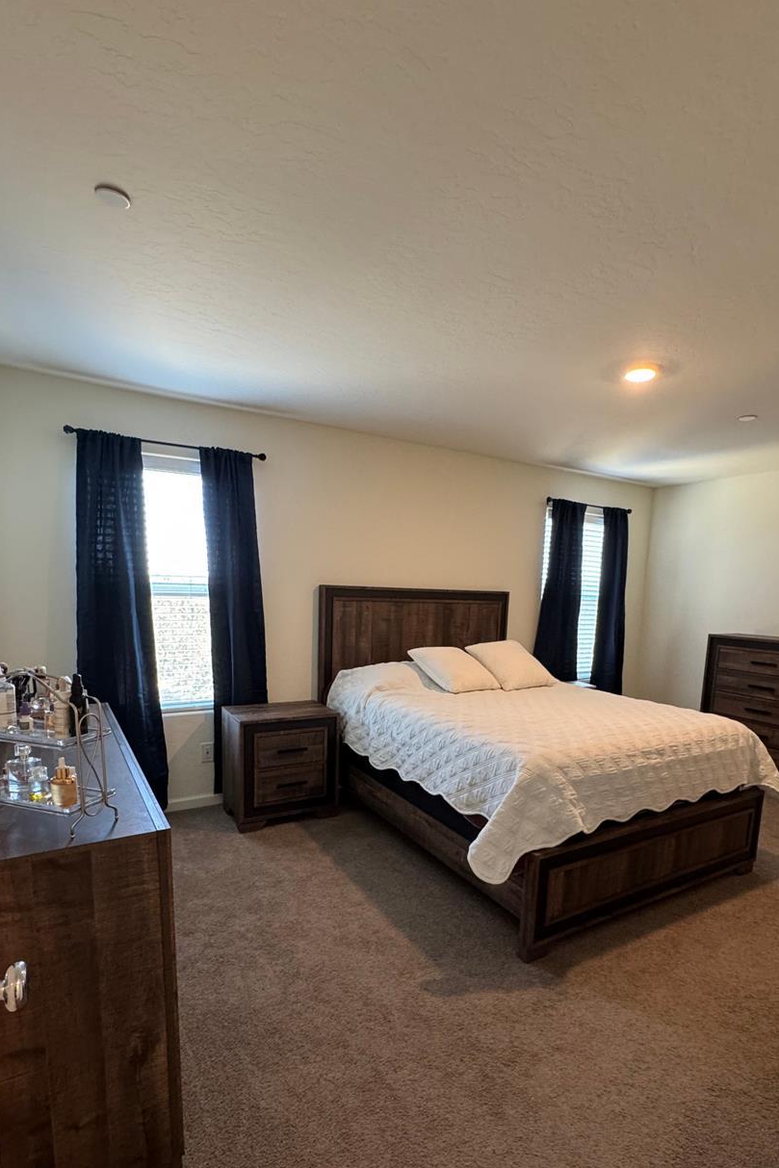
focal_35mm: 18
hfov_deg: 67.4
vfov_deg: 89.3
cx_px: 406
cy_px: 675
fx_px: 584
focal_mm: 2.22
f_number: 2.2
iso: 250
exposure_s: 1/60
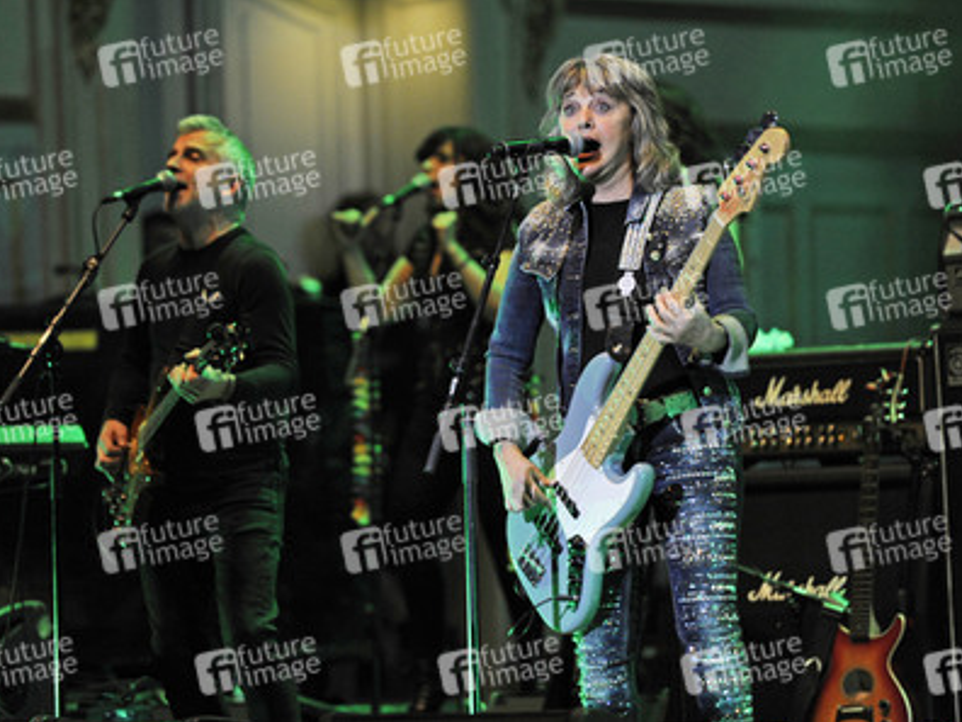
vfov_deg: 6.8
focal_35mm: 219
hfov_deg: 9.0
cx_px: 436
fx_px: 6086
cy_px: 362
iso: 1600
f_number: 2.8
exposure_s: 1/200
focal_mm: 200
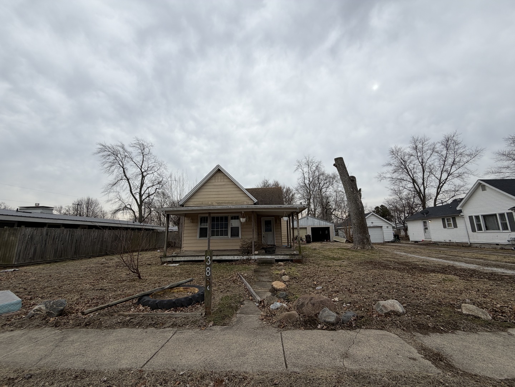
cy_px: 194
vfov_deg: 85.7
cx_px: 258
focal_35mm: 14
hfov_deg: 102.1
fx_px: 208
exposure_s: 1/770
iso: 25
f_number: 2.2
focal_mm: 2.22
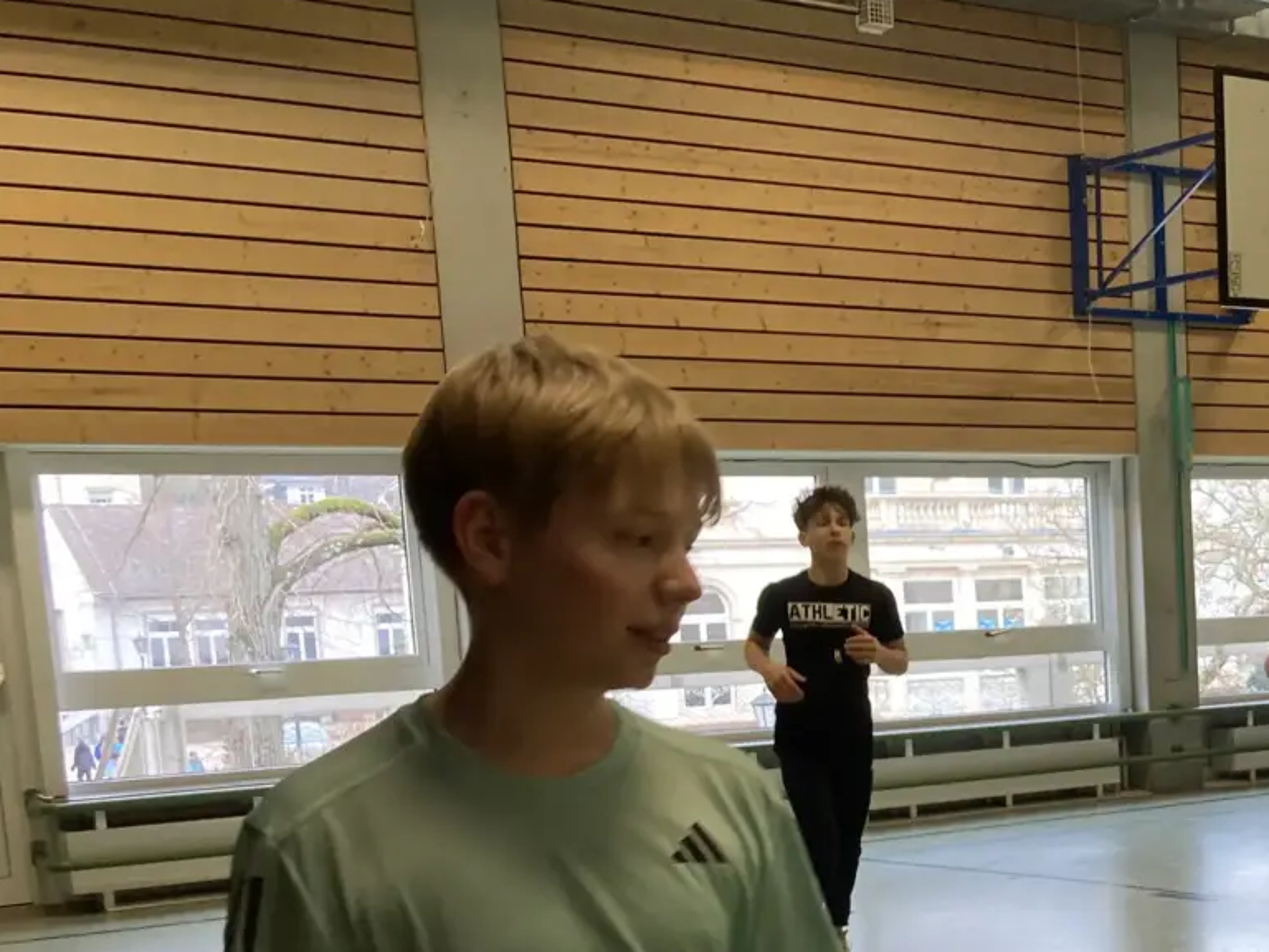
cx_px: 1252
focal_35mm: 56
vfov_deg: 25.2
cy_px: 889
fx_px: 2053
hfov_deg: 31.8
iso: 64
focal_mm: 3.99
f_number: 1.8
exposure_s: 1/100
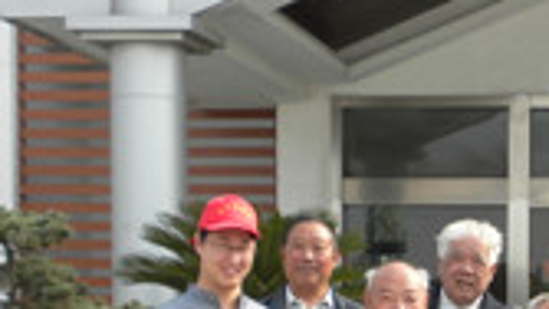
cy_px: 465
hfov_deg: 17.4
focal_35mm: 121
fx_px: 1762
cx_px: 529
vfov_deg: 9.7
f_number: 3.5
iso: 64
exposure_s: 1/304
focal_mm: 6.6
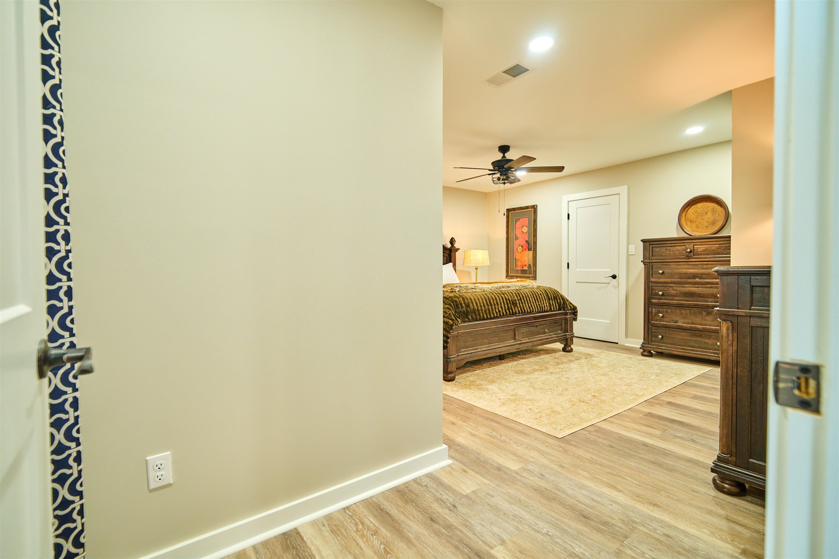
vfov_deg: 73.7
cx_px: 420
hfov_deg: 96.7
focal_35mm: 16
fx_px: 373
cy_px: 280
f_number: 3.5
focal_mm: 16
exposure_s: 1/20
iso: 1600
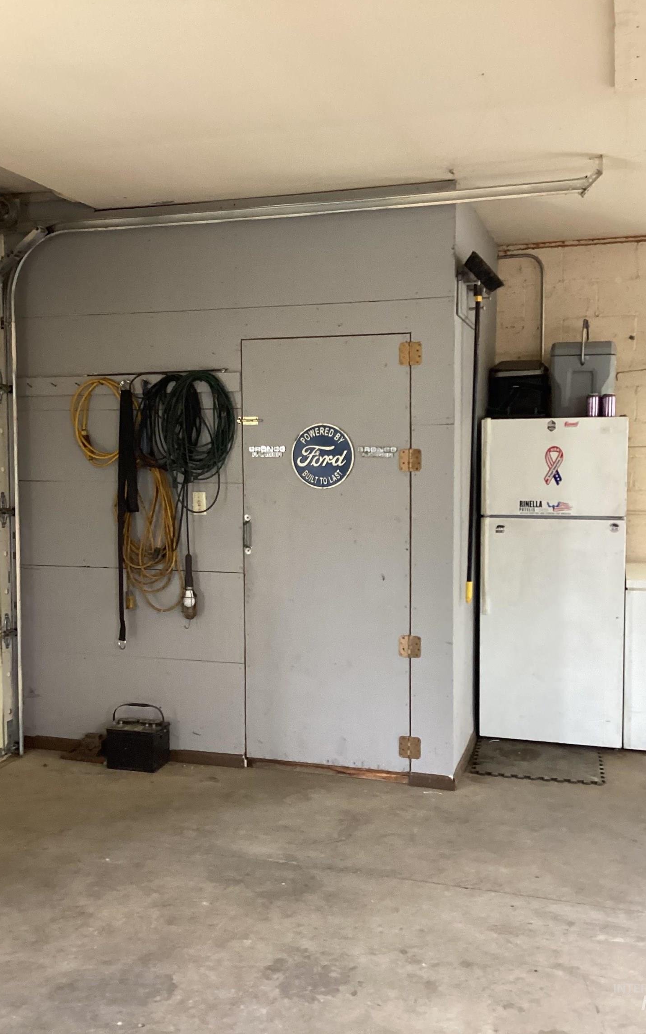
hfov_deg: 38.3
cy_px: 516
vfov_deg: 58.1
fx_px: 929
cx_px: 328
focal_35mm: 33
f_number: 2.4
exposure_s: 1/60
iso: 160
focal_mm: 3.3
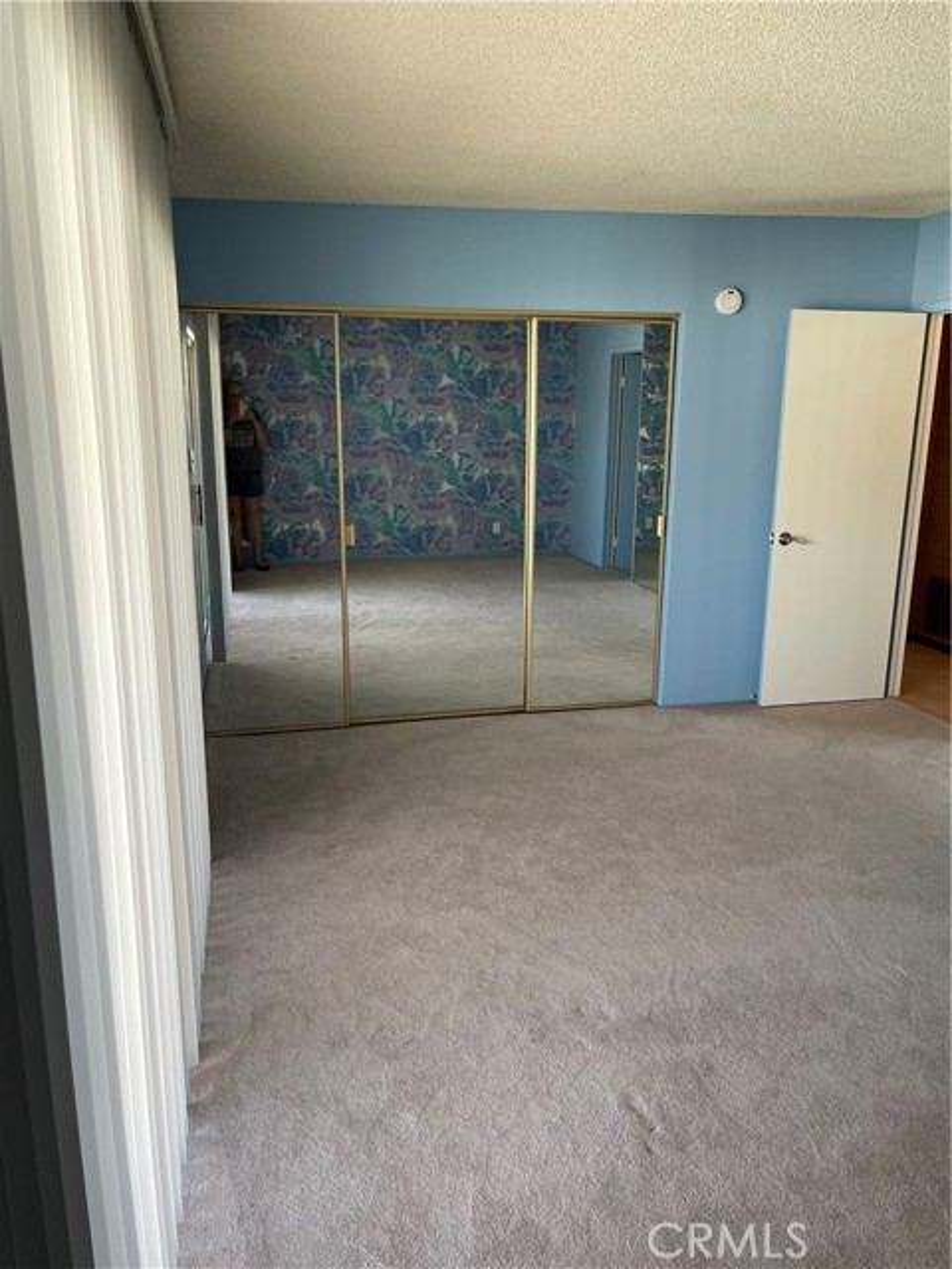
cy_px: 634
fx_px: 917
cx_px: 476
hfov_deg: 54.9
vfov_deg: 69.4
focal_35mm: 25
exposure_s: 1/121
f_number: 1.6
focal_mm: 5.1
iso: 125
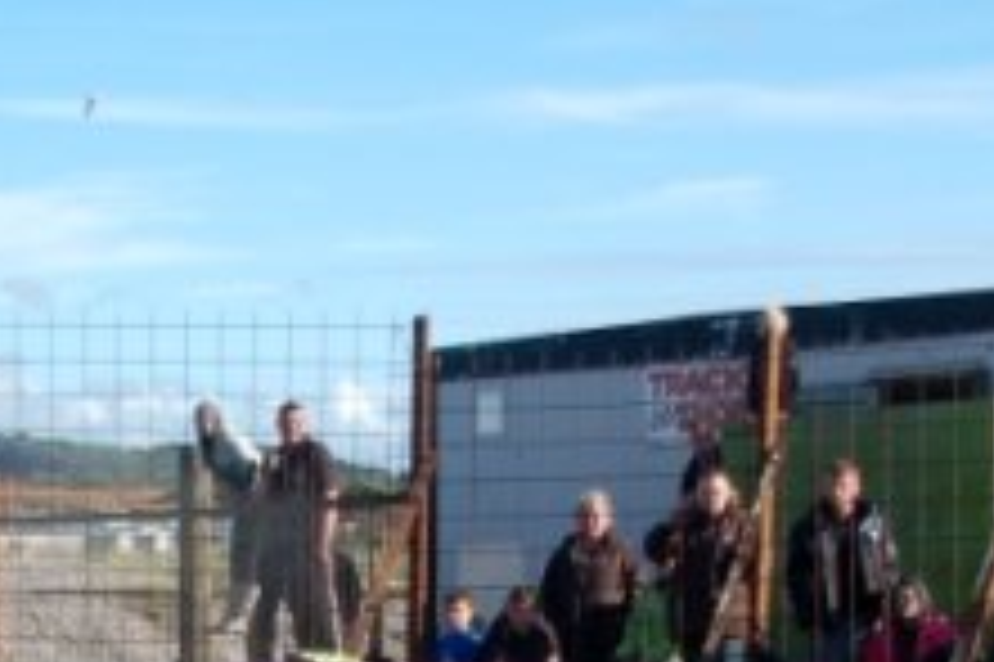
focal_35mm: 134
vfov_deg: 9.9
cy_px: 950
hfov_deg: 15.2
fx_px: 3709
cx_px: 184
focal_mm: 31
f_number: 4.5
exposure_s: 1/1000
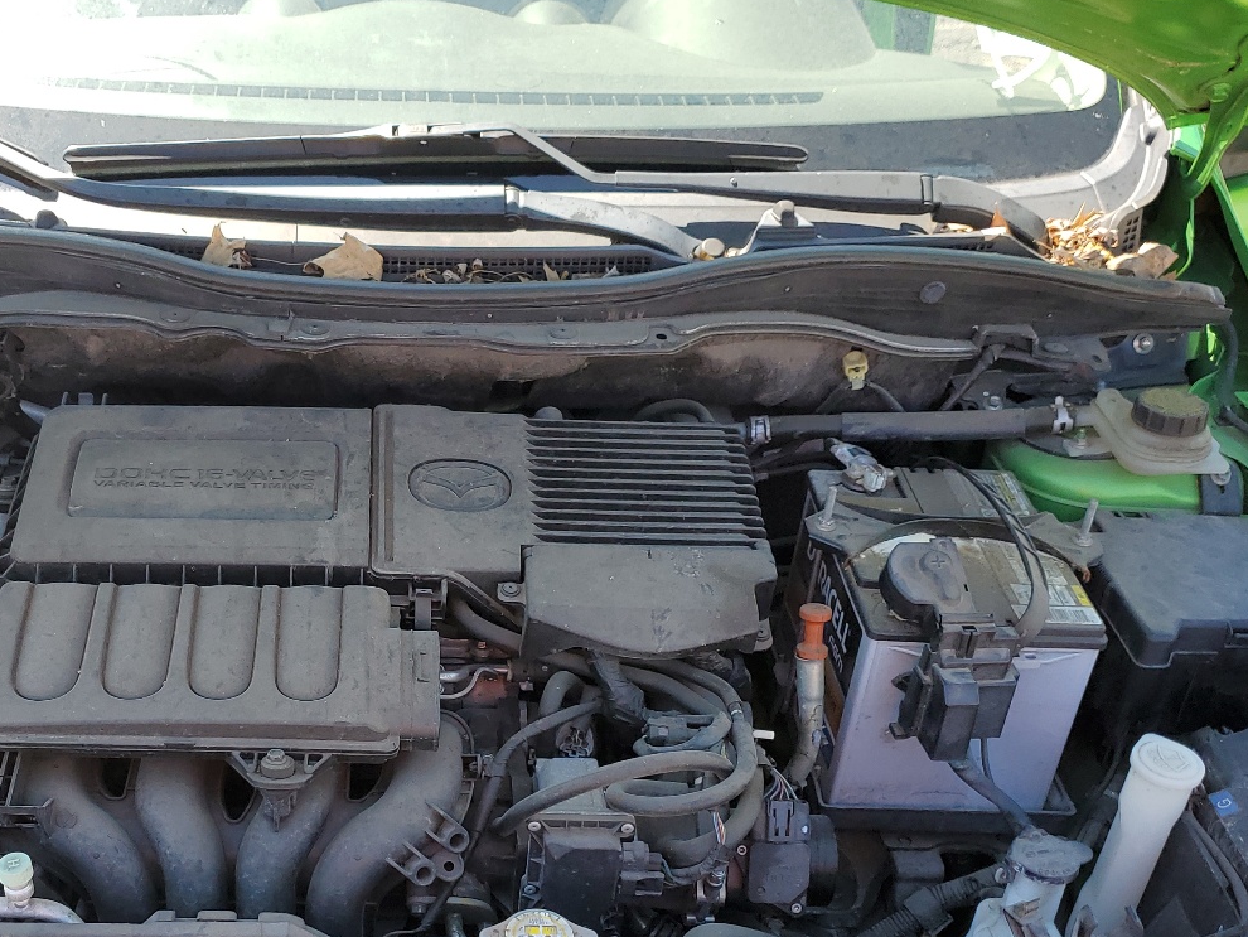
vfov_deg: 33.7
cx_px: 426
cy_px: 690
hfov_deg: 44.2
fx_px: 1515
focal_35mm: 42
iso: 50
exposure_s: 1/625
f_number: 1.5
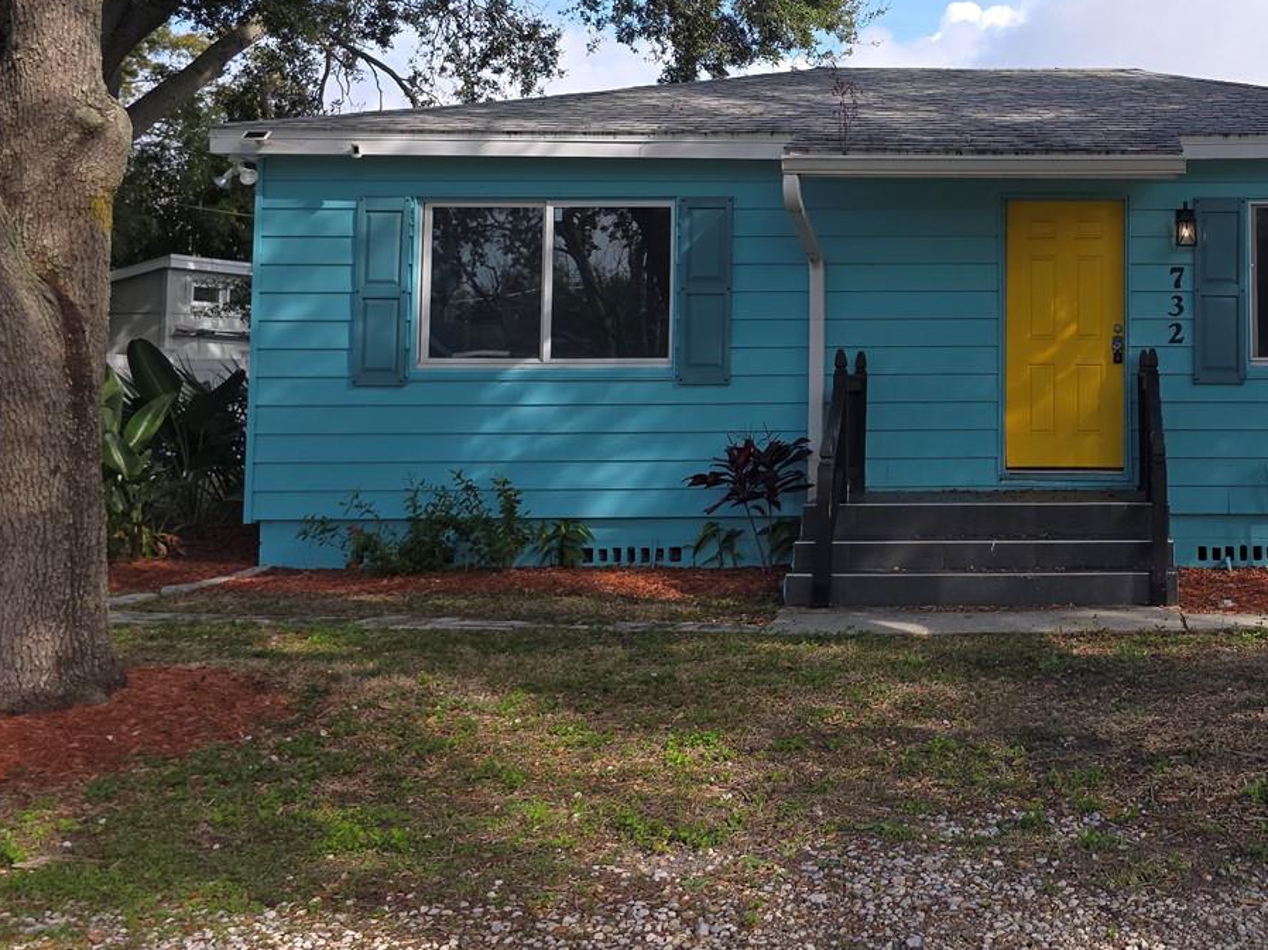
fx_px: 1501
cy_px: 264
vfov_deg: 34.5
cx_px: 1089
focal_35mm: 41
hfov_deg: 42.8
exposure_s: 1/476
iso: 12
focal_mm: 6.3
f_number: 1.7
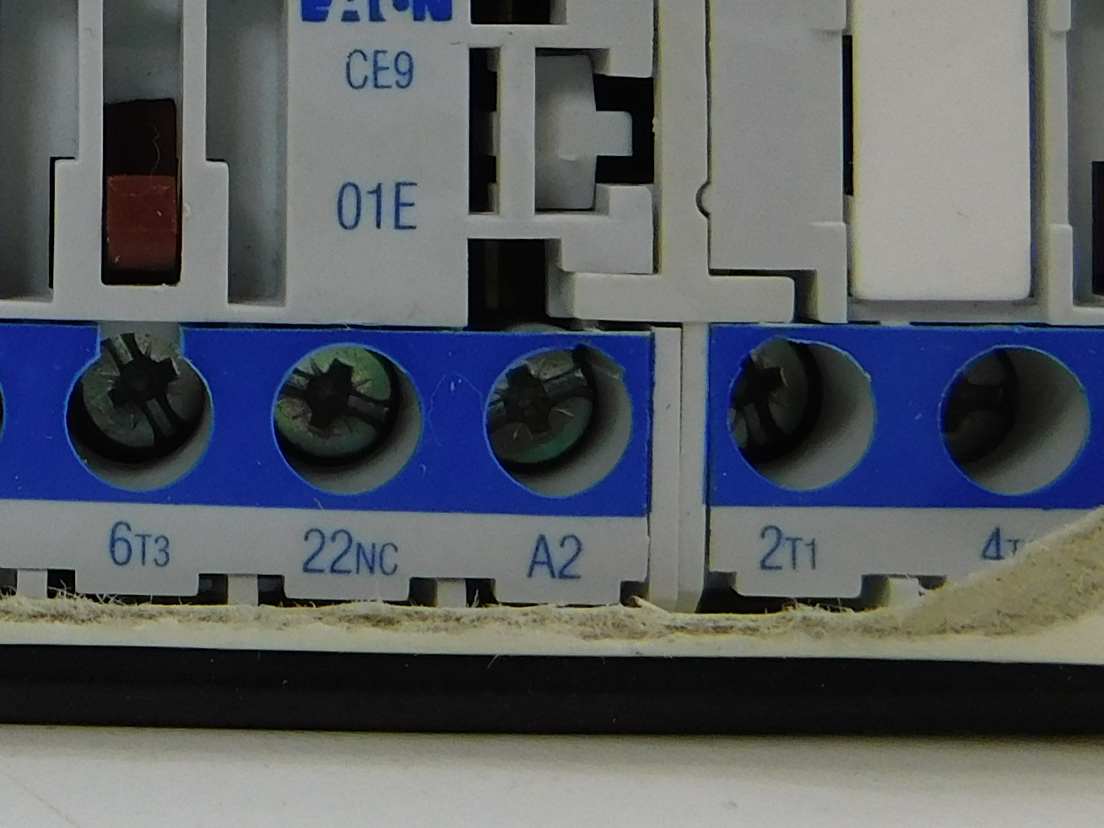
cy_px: -34
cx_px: -146
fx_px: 2583
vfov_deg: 17.7
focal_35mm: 81
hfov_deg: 22.6
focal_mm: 4
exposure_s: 1/80
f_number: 3
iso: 125
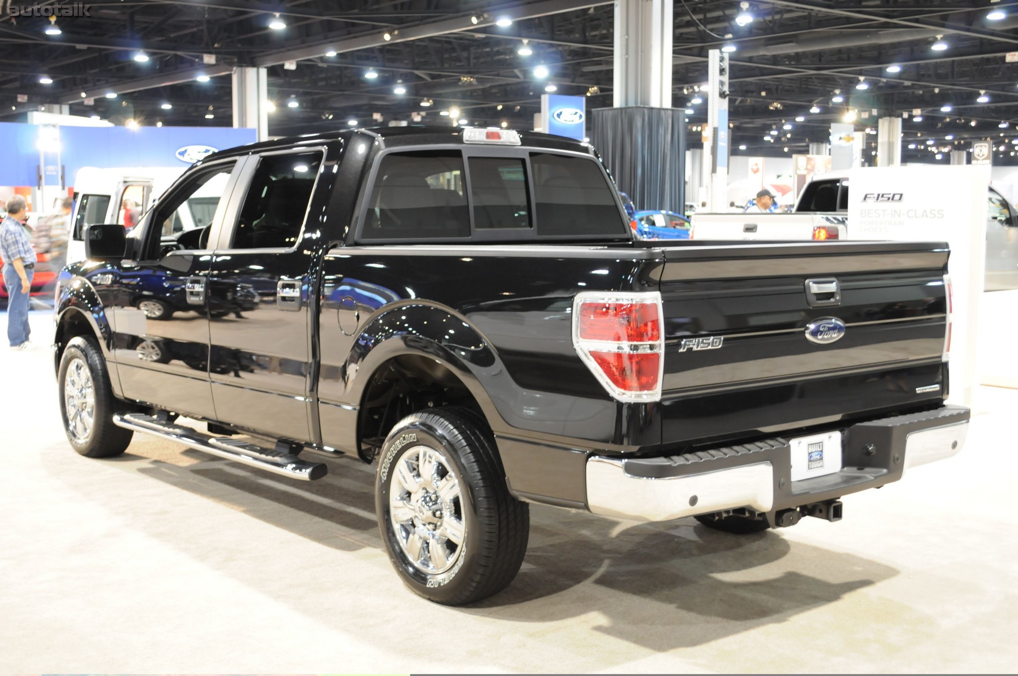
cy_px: 338
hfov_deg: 45.0
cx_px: 509
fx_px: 1229
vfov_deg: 30.8
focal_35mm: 44
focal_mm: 29
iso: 800
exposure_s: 1/8
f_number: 4.5
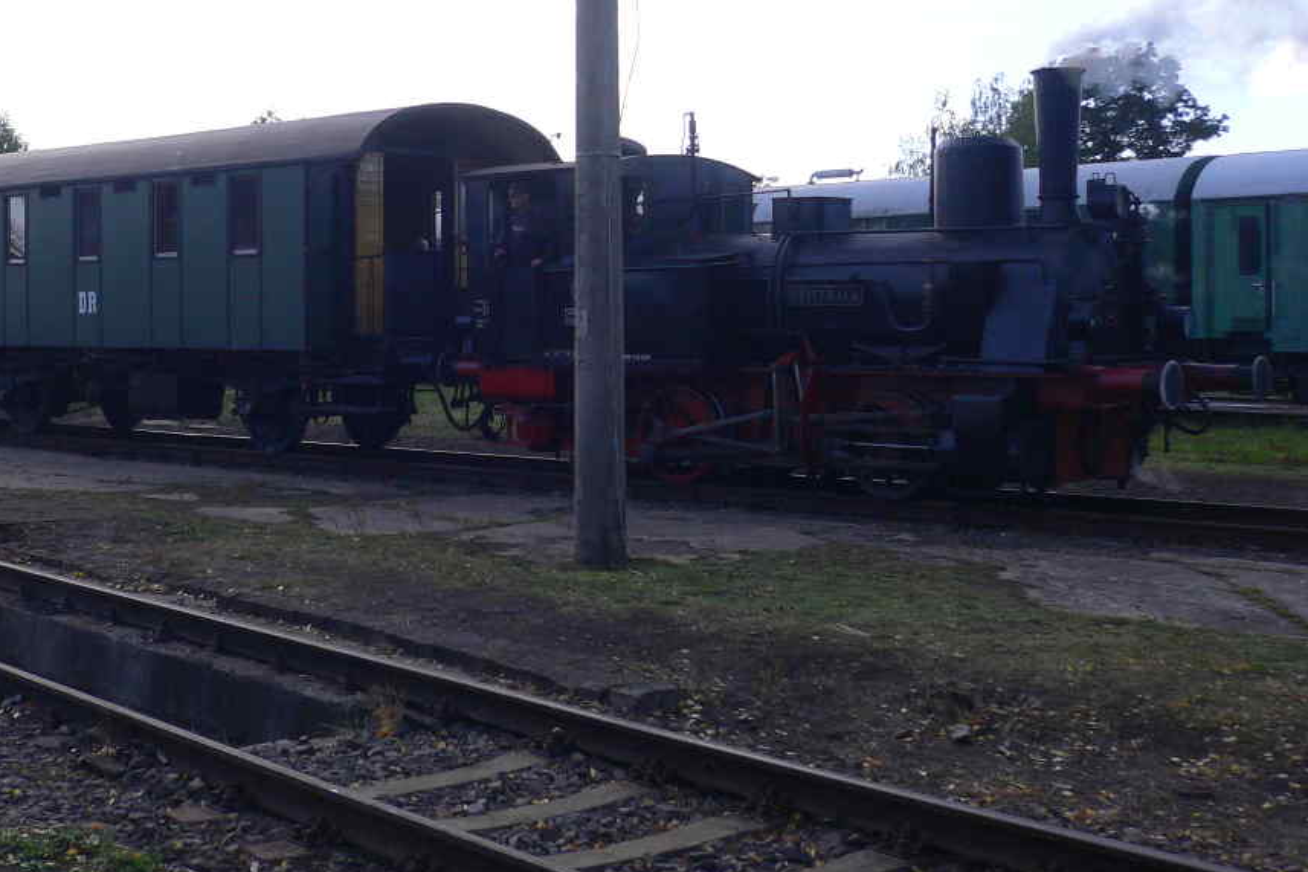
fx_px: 1853
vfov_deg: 26.3
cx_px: 446
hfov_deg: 38.5
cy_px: 283
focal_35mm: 51
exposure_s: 1/250
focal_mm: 5.8
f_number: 5.6
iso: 100
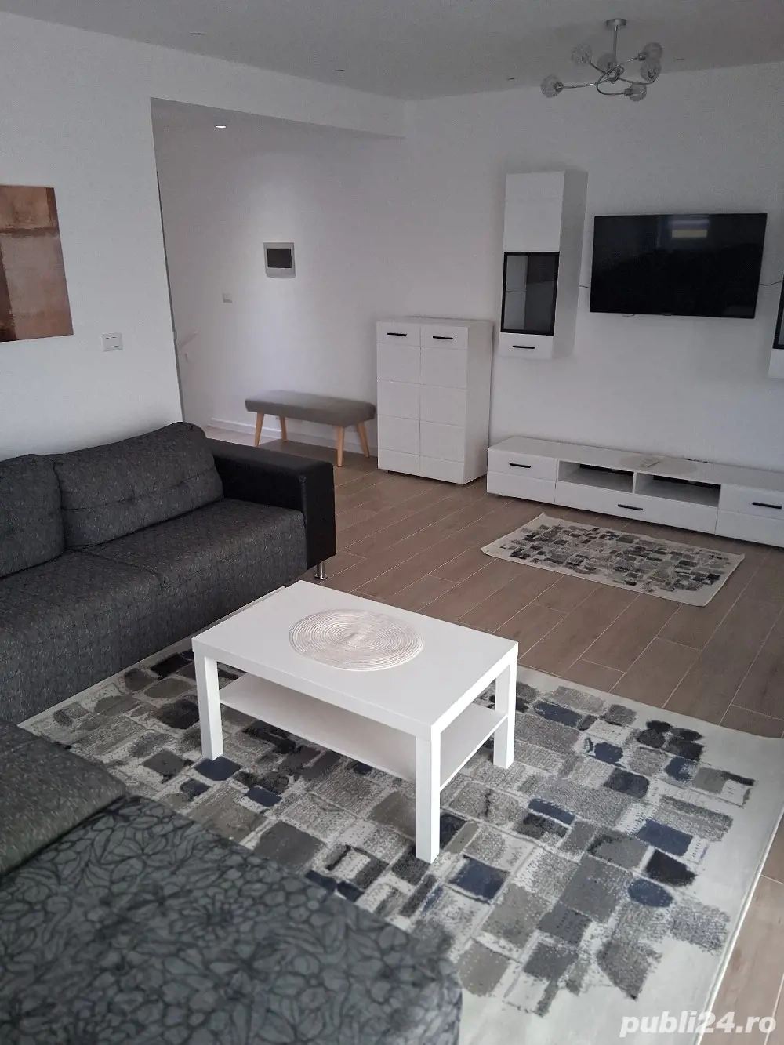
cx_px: 392
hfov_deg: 53.1
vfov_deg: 67.3
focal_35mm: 26
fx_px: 785
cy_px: 522
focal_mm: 3.98
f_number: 1.8
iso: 250
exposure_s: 1/200
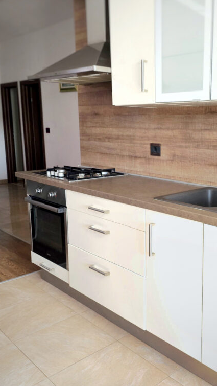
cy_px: 194
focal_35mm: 34
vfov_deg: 58.0
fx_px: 348
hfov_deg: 33.4
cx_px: 180
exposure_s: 1/50
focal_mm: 6.3
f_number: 1.7
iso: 80
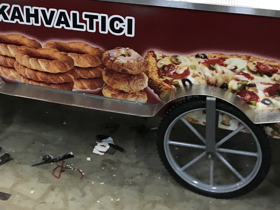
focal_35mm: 56
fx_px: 453
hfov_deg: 34.1
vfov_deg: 25.5
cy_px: 30
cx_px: 95
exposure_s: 1/17
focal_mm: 3.99
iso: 100
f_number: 1.8
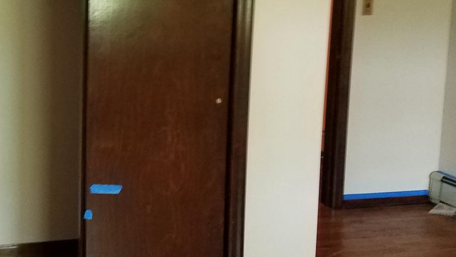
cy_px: 49
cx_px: 72
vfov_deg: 18.6
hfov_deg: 31.7
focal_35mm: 64
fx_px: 774
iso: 250
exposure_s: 1/24
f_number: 1.7
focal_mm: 4.2
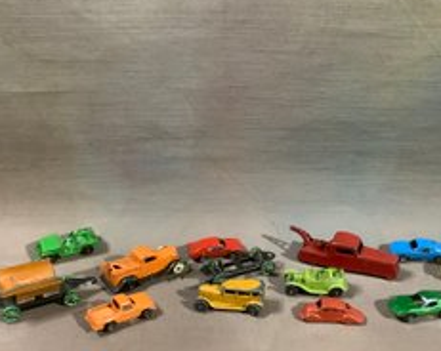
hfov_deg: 41.2
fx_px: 586
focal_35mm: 45
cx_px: 220
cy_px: 232
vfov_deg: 33.1
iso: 400
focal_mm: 3.3
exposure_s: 1/30
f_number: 2.4
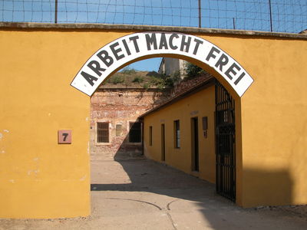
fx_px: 310
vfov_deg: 40.7
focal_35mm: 35
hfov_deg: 52.6
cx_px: 154
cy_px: 115
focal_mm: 9
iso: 100
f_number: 7.1
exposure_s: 1/304
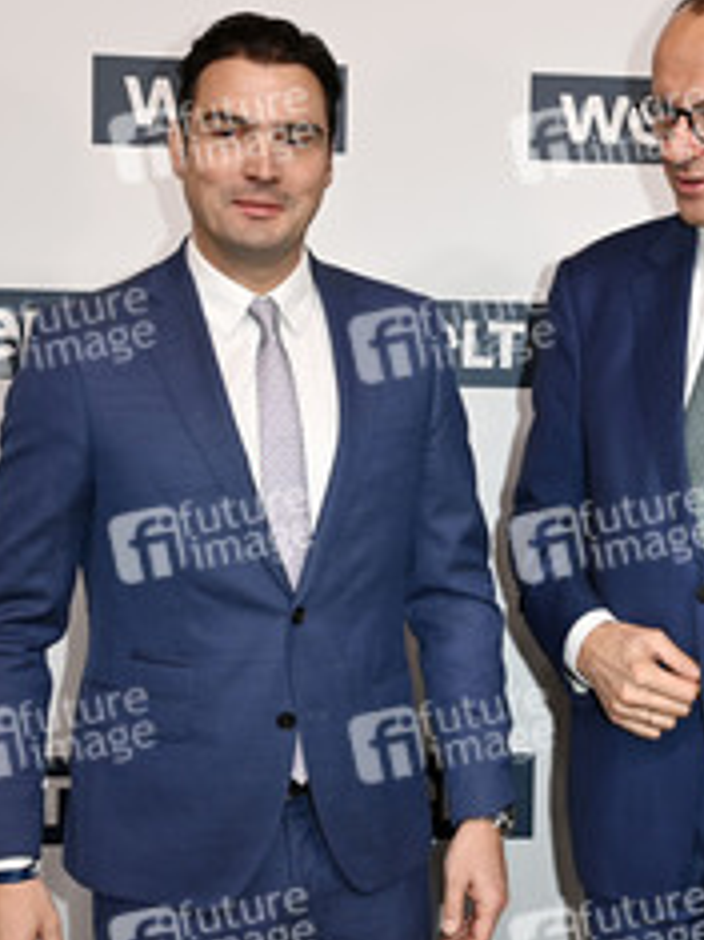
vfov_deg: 20.4
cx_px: 506
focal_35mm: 96
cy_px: 436
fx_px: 2606
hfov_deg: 15.3
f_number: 5.6
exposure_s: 1/250
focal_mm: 52
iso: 1250
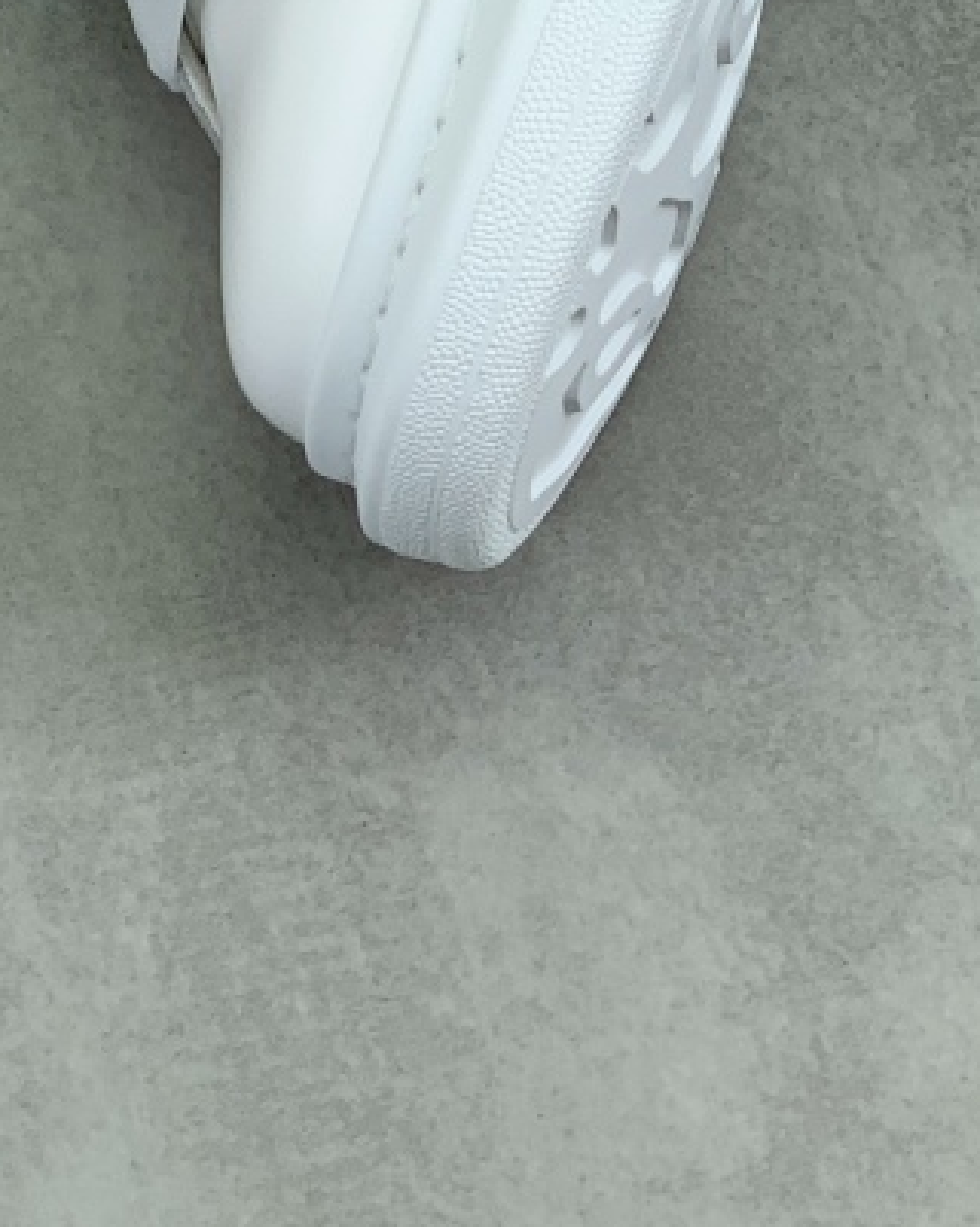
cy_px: -607
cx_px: -357
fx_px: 6606
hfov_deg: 8.3
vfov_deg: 10.3
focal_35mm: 182
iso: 16
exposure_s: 1/144
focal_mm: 6
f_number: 2.4
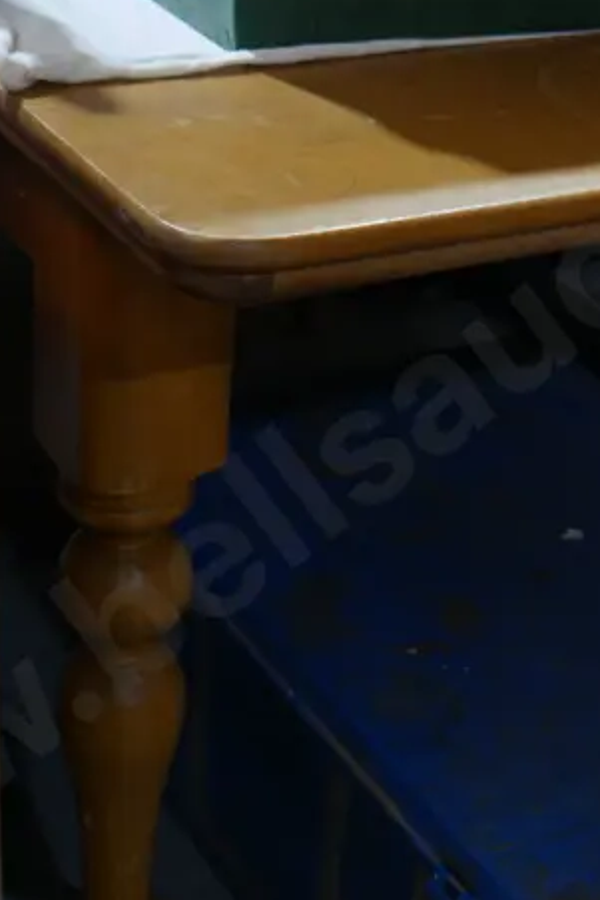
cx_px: 534
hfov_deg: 20.2
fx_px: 1651
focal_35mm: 66
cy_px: 330
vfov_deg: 30.4
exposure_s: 1/60
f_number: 3.5
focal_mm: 14
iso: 400
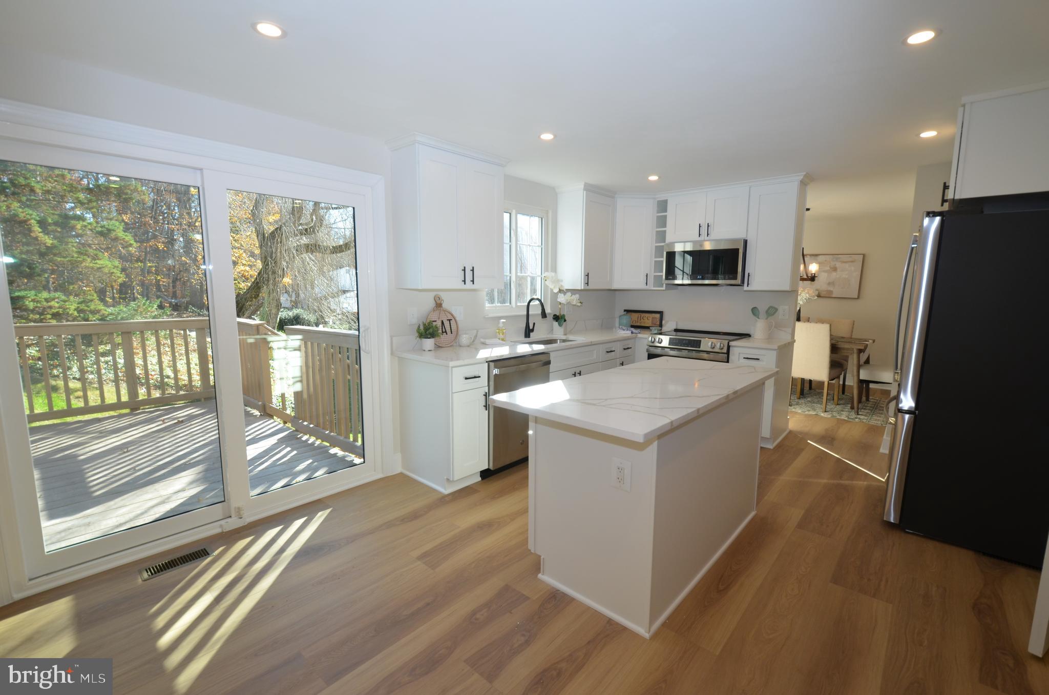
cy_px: 348
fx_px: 436
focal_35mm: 15
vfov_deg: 77.1
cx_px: 524
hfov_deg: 100.5
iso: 320
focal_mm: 10
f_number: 5.6
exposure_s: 1/60
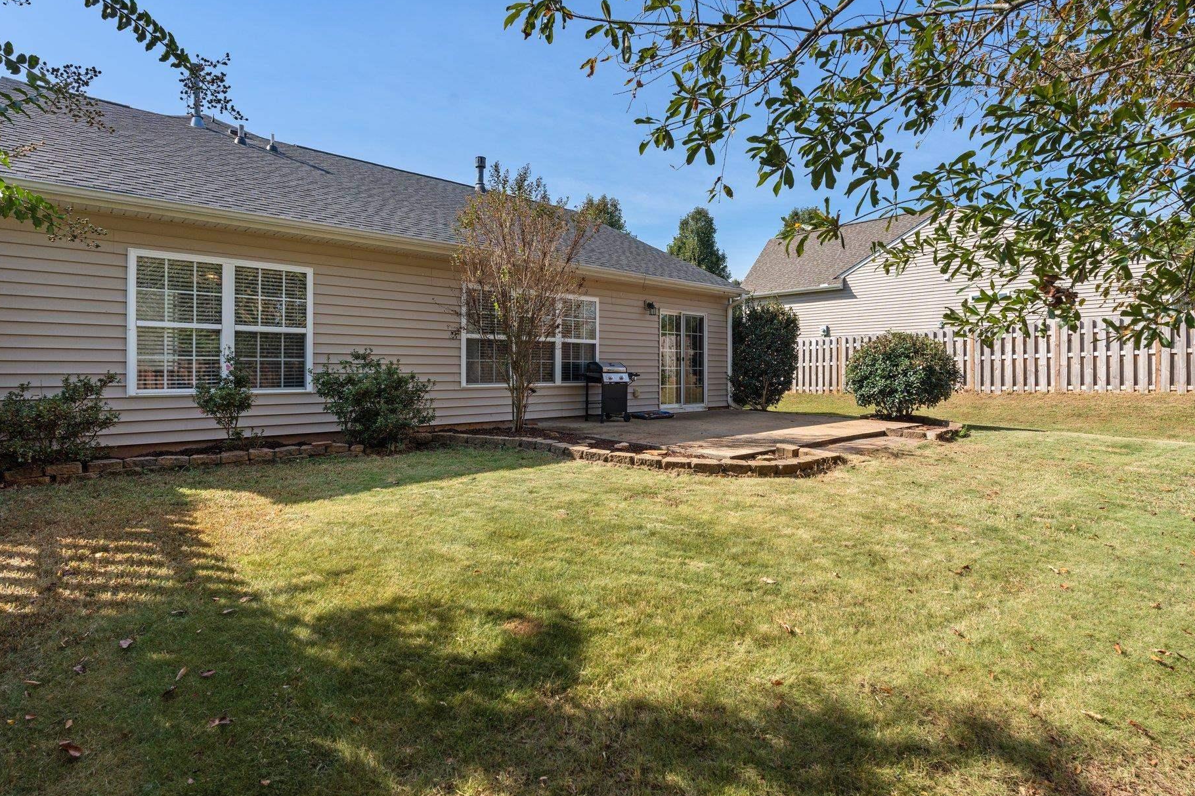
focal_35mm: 18
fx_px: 597
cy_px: 367
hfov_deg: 90.0
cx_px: 595
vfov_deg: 67.3
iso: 250
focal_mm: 16
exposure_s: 1/100
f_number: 9
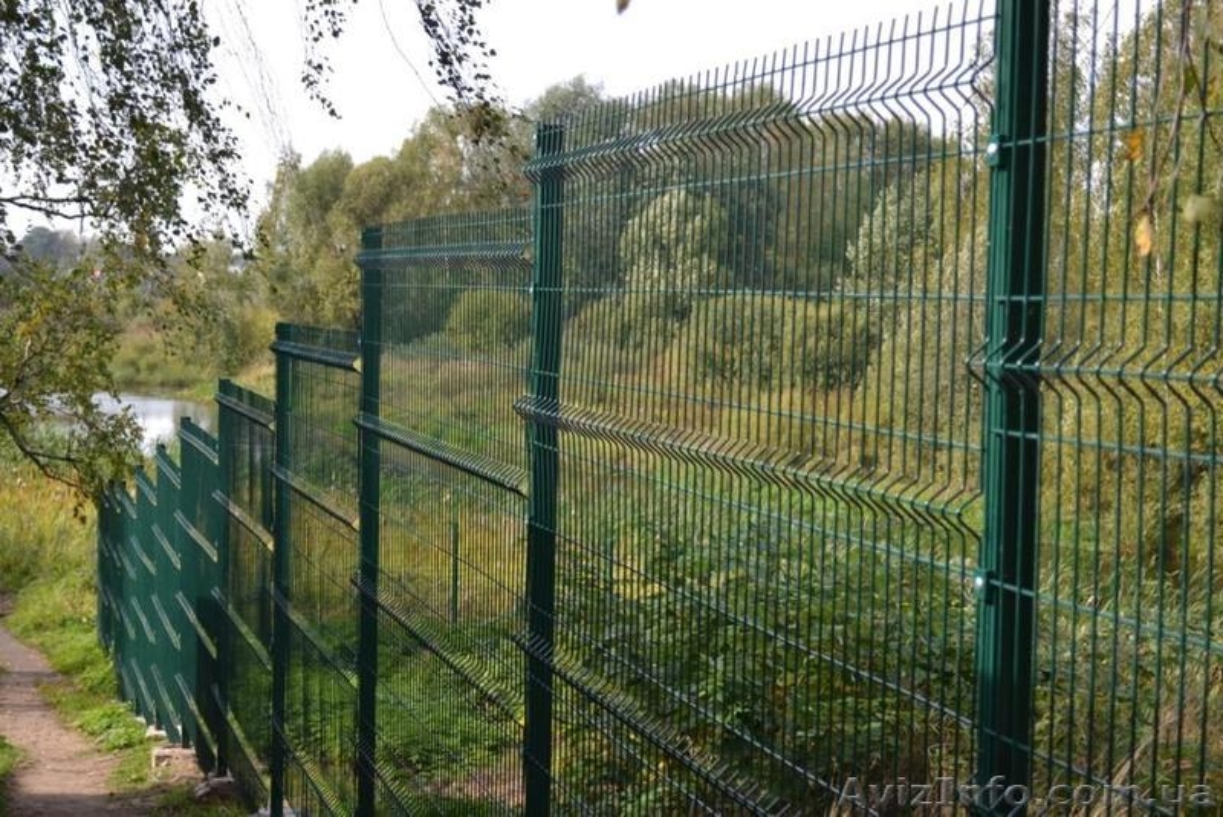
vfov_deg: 22.6
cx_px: 612
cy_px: 408
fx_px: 2039
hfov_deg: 33.4
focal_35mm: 60
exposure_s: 1/125
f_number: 5.6
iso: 100
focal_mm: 40
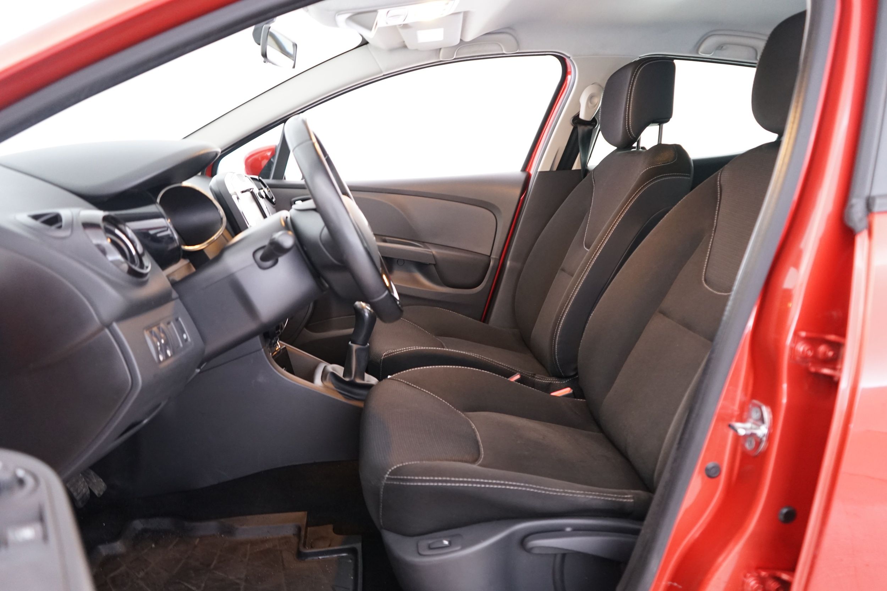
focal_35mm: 28
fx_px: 690
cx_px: 444
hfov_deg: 65.5
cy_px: 296
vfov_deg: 46.4
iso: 2000
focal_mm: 28
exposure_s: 1/13
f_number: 3.5
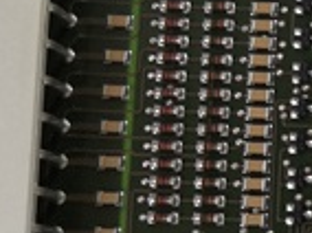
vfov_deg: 10.3
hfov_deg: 12.3
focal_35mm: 143
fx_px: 1287
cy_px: 199
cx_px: 609
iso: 100
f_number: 1.8
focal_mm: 3.95
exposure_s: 1/50
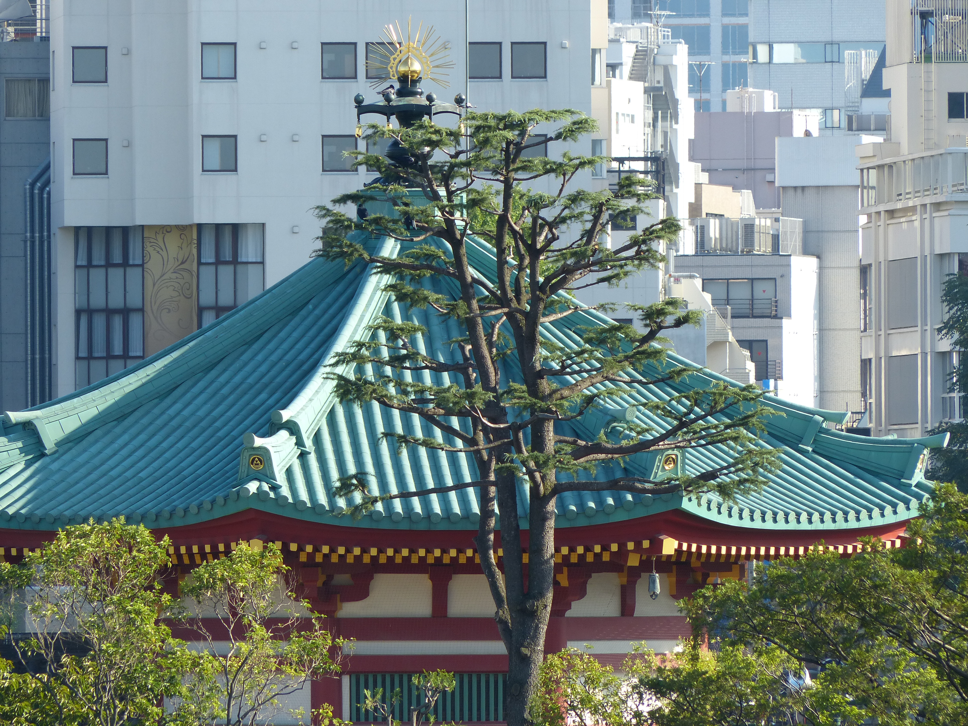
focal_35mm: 600
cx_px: 484
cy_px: 363
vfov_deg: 2.5
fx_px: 16778
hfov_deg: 3.3
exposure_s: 1/320
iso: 100
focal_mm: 108
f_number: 4
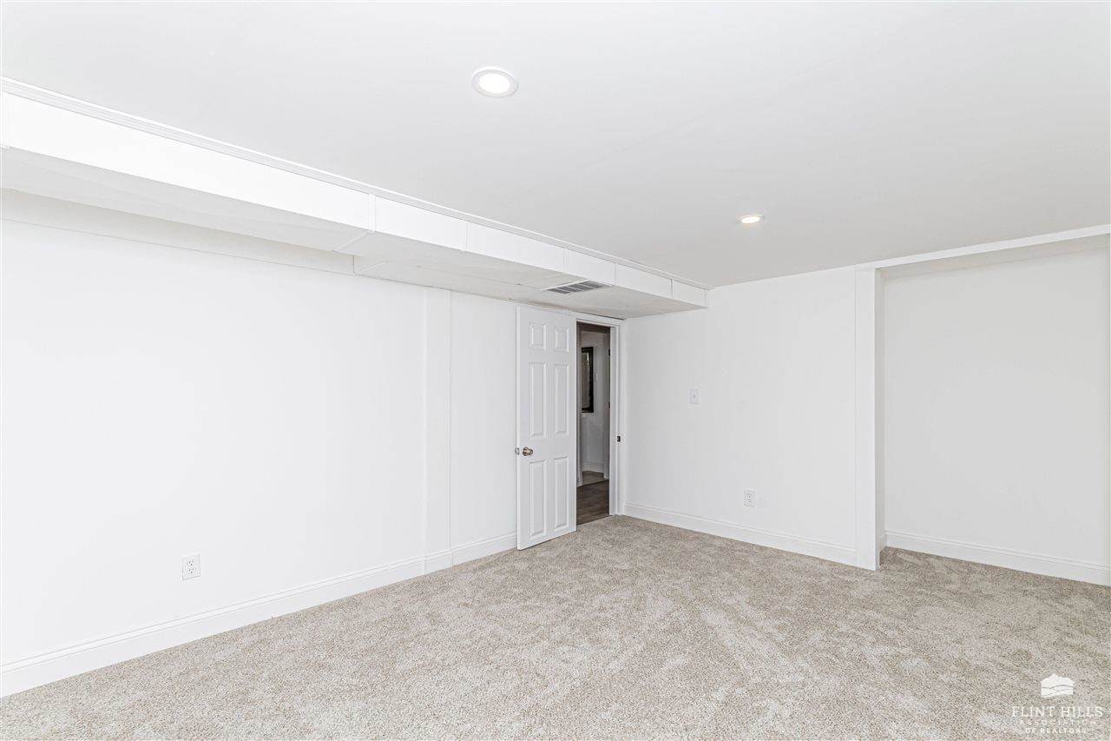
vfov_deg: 77.3
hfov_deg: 100.4
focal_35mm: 15
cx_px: 556
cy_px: 370
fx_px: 463
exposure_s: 1/60
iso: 640
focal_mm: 10
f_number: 13
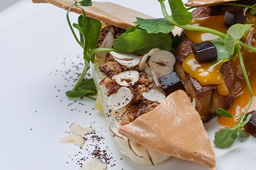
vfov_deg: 8.8
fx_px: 1101
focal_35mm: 155
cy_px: 51
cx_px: 151
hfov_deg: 13.3
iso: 200
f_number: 14
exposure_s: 1/100
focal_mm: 105
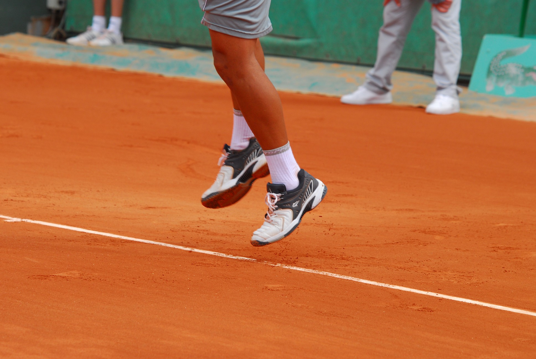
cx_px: 268
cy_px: 180
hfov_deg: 9.1
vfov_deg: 6.1
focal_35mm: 225
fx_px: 3354
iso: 320
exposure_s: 1/500
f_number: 7.1
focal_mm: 150
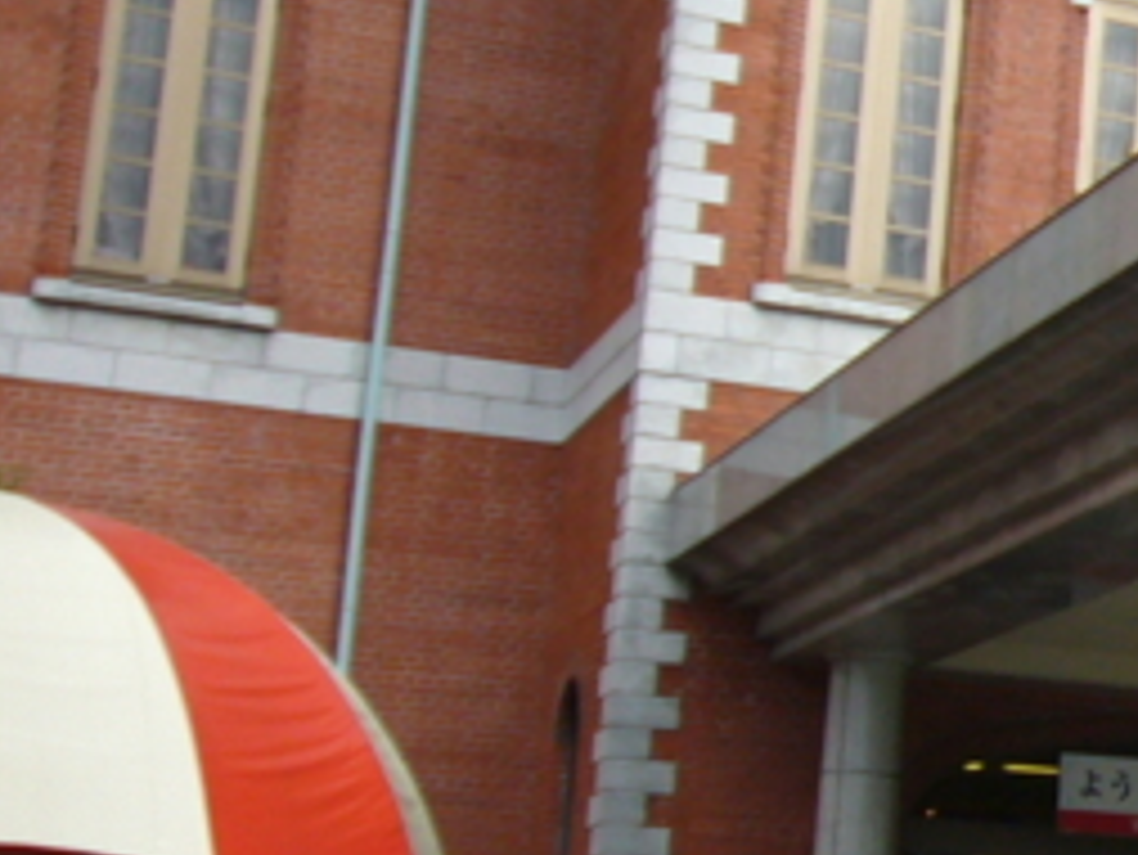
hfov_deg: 17.6
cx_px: 1912
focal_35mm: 95
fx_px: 3125
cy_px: 502
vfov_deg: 15.6
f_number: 2.8
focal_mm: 4.6
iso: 80
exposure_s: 1/320
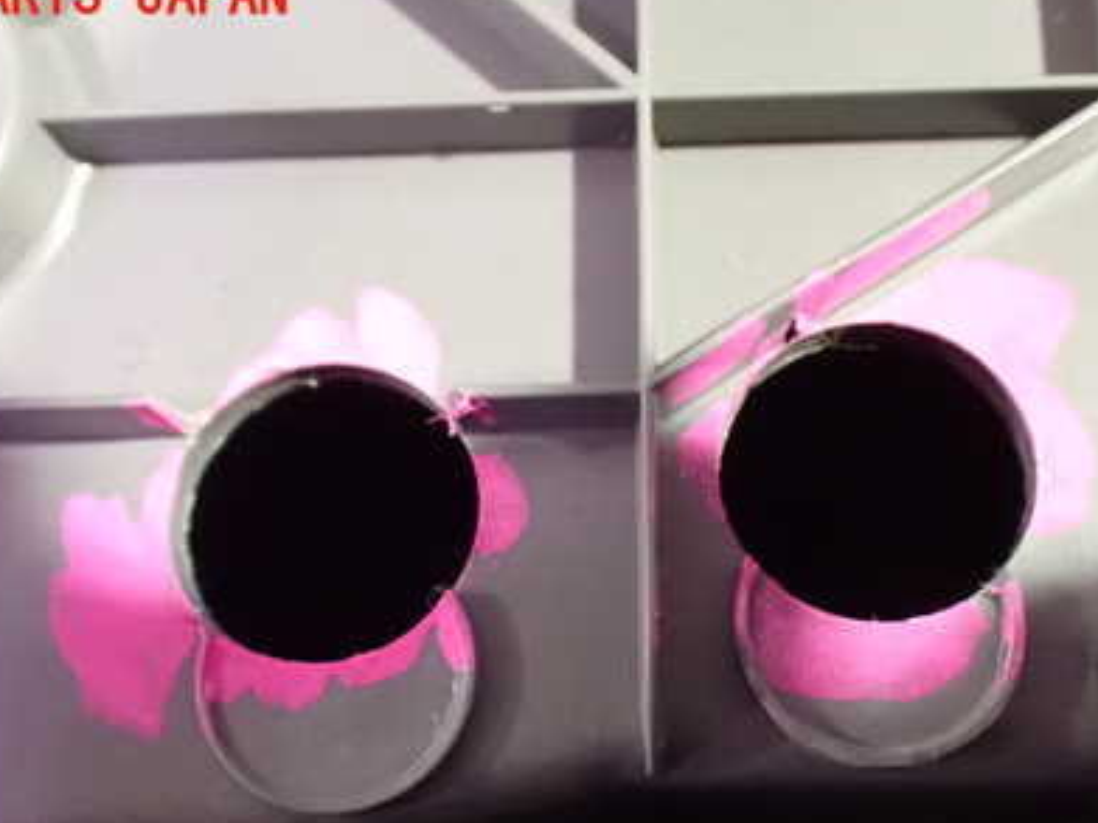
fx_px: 1459
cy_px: 593
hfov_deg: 41.2
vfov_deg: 31.1
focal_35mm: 46
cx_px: 621
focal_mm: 5.4
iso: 1600
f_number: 2.3
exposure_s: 1/30
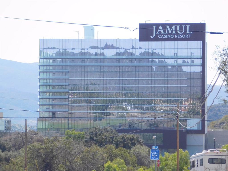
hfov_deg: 11.6
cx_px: 114
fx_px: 1120
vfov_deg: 8.7
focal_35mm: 170
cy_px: 86
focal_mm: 30.1
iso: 125
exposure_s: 1/320
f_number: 5.3
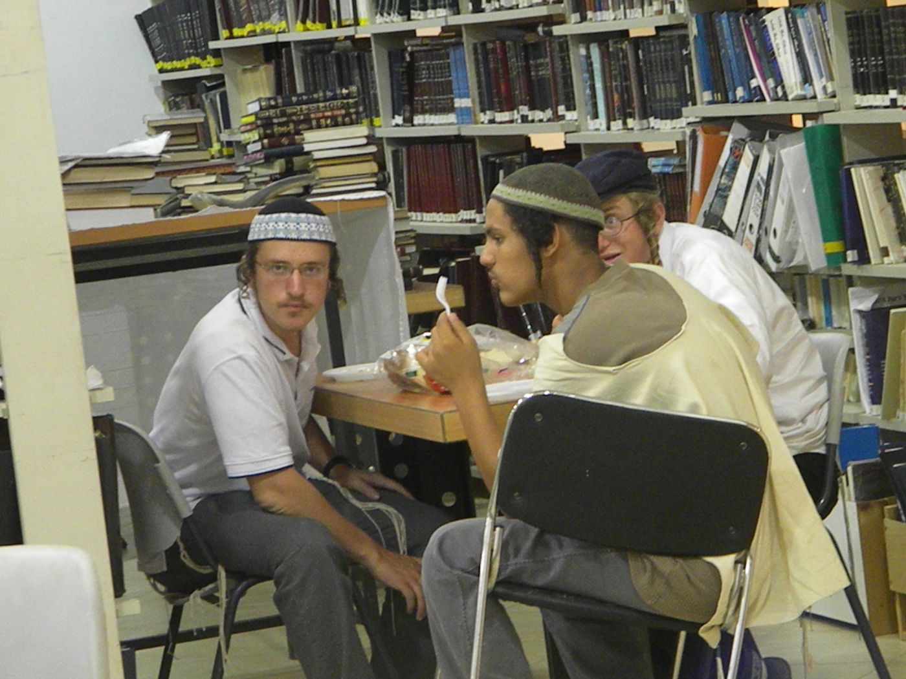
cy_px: 340
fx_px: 3874
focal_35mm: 148
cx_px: 453
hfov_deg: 13.3
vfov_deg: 10.0
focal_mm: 26.8
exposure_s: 1/65.8
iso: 1161
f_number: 5
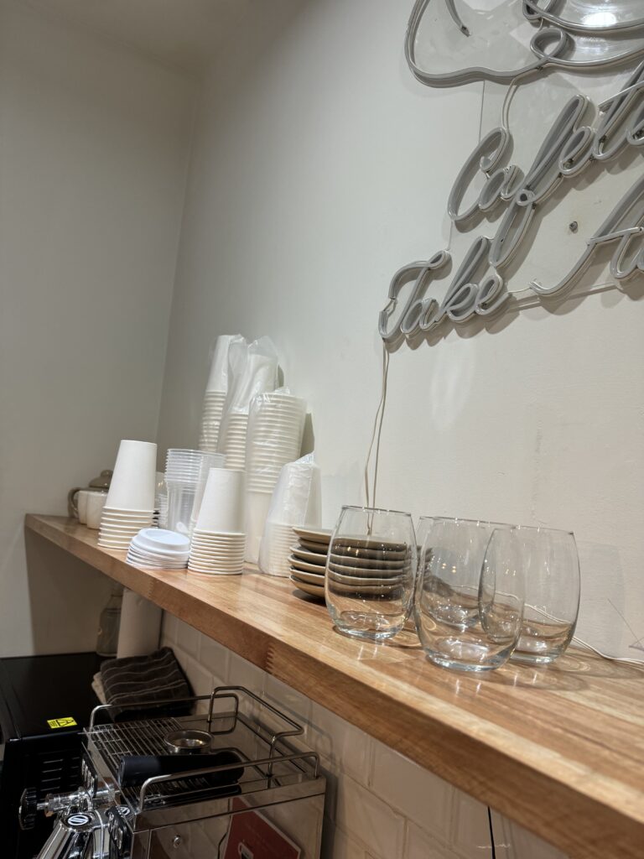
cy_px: 430
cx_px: 322
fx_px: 595
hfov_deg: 56.8
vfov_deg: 71.6
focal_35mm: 24
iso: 160
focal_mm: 6.76
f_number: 1.78
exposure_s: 1/100
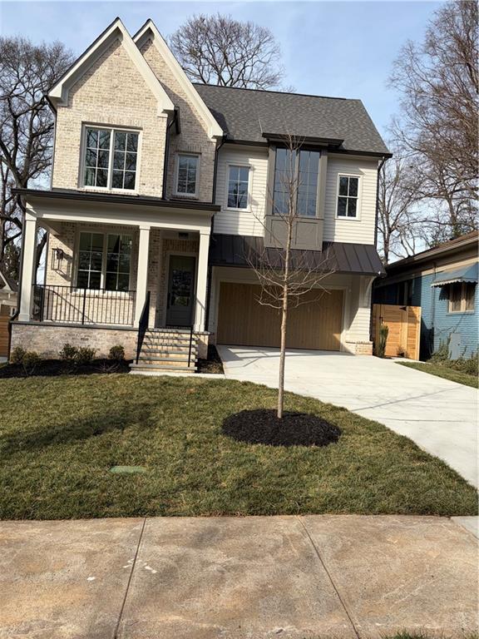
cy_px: 320
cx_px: 240
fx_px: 480
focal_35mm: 26
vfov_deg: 67.3
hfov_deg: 53.1
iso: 50
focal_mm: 5.96
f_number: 1.6
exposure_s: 1/2747
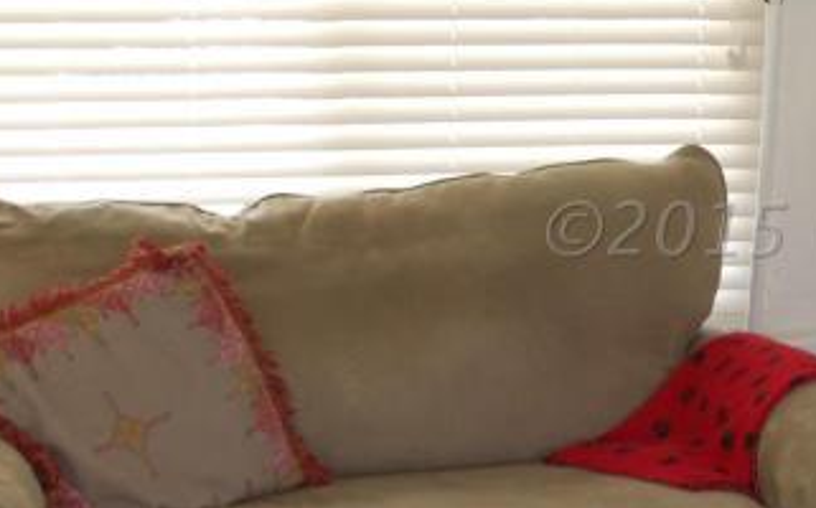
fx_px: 3177
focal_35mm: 143
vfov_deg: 9.1
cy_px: 229
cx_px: 835
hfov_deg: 14.4
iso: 400
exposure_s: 1/60
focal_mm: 26
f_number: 4
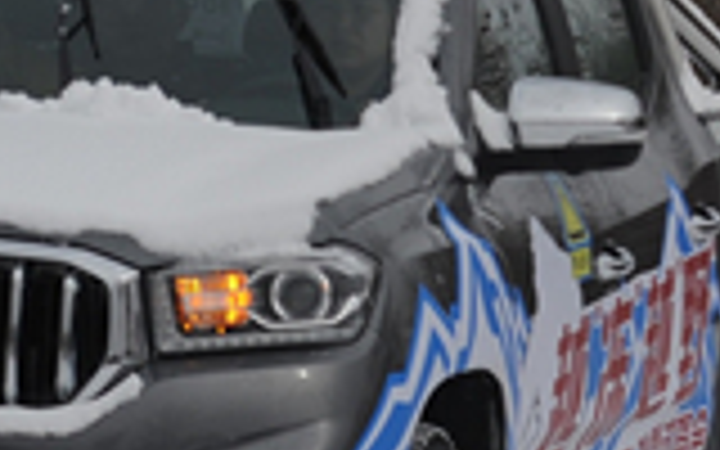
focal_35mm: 644
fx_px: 12637
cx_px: 832
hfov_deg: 3.3
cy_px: 160
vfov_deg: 2.0
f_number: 2.8
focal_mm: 145
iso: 200
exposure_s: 1/4000
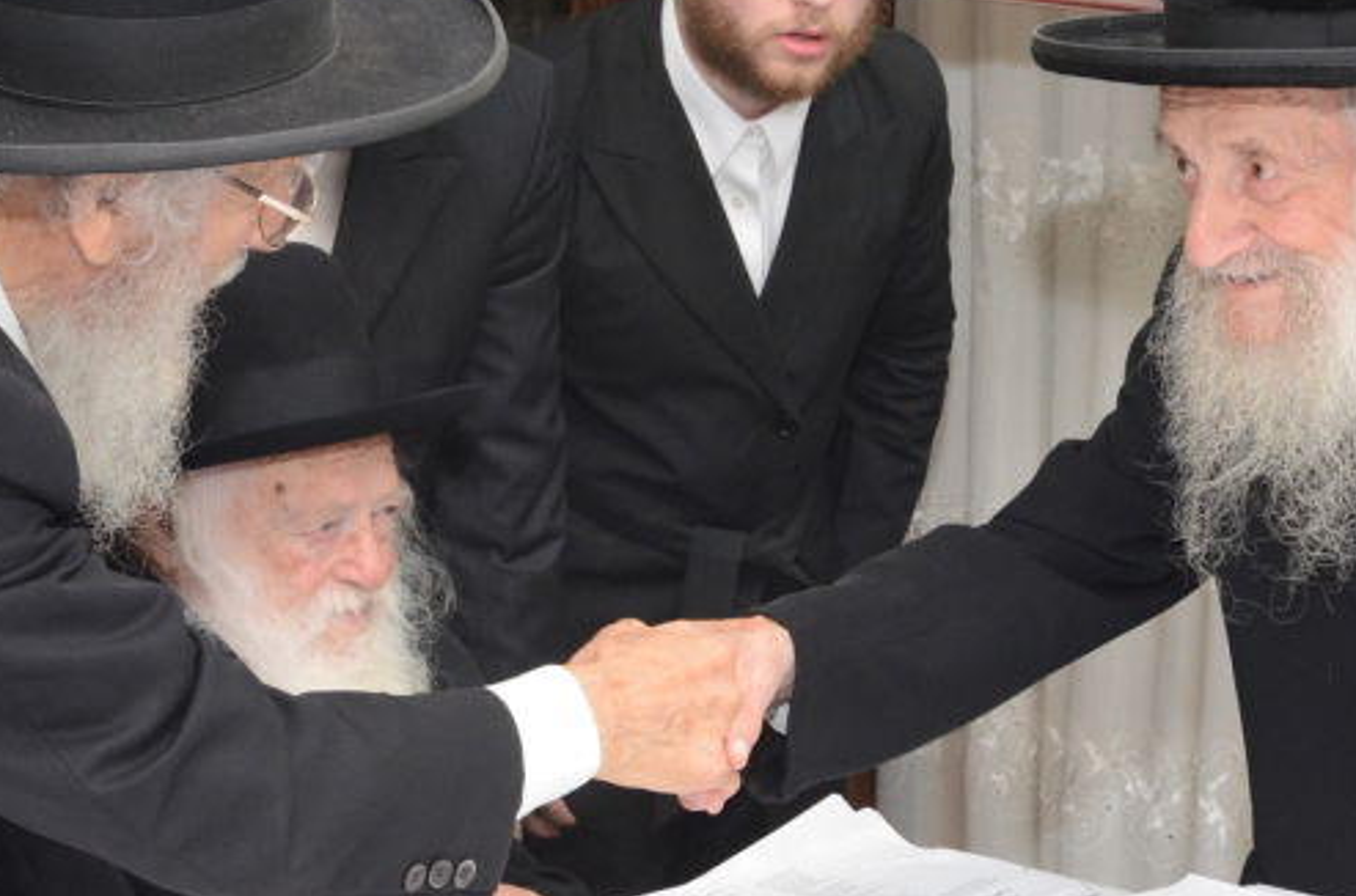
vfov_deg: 16.8
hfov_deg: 25.1
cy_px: 429
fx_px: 3043
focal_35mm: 81
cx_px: 641
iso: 1250
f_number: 6.3
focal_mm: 26
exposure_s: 1/125
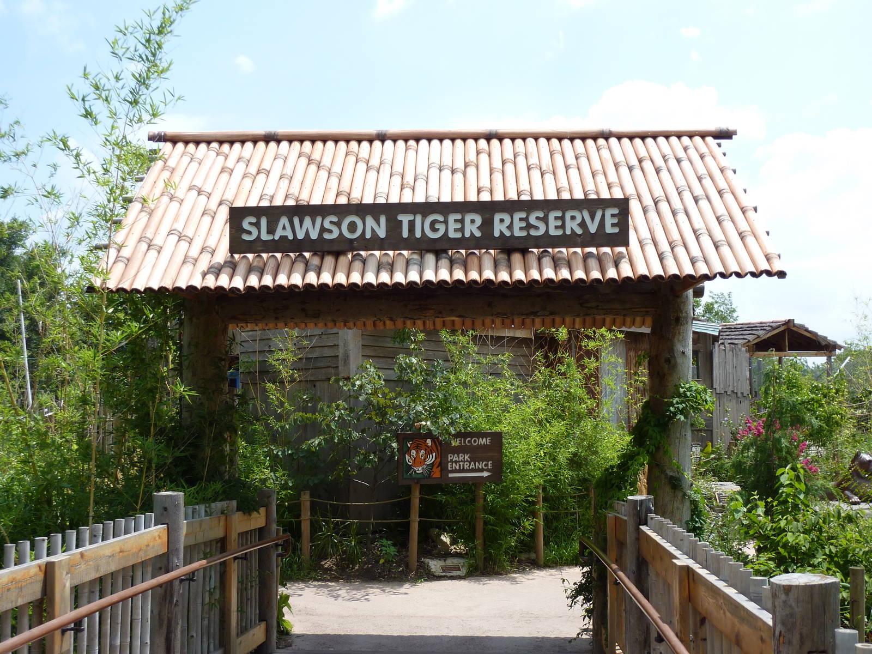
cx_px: 436
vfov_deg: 36.0
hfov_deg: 46.8
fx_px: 1008
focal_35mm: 40
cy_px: 327
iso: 80
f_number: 3.6
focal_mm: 6.5
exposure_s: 1/640
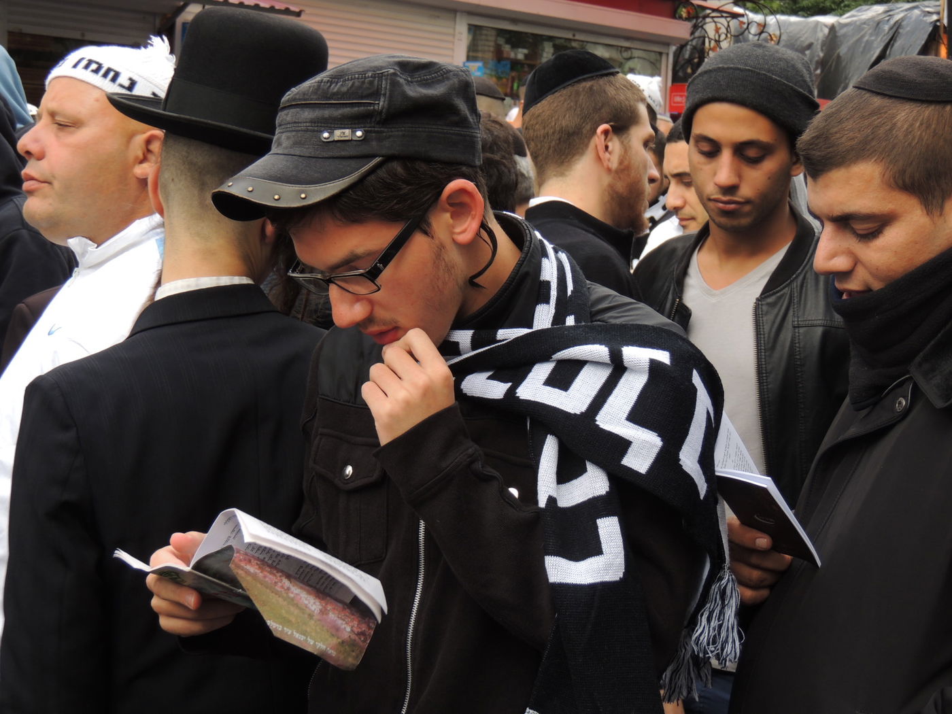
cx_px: 476
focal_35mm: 75
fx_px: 2063
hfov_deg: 26.0
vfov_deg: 19.6
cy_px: 357
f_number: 3.9
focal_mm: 13.3
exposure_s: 1/125
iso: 100
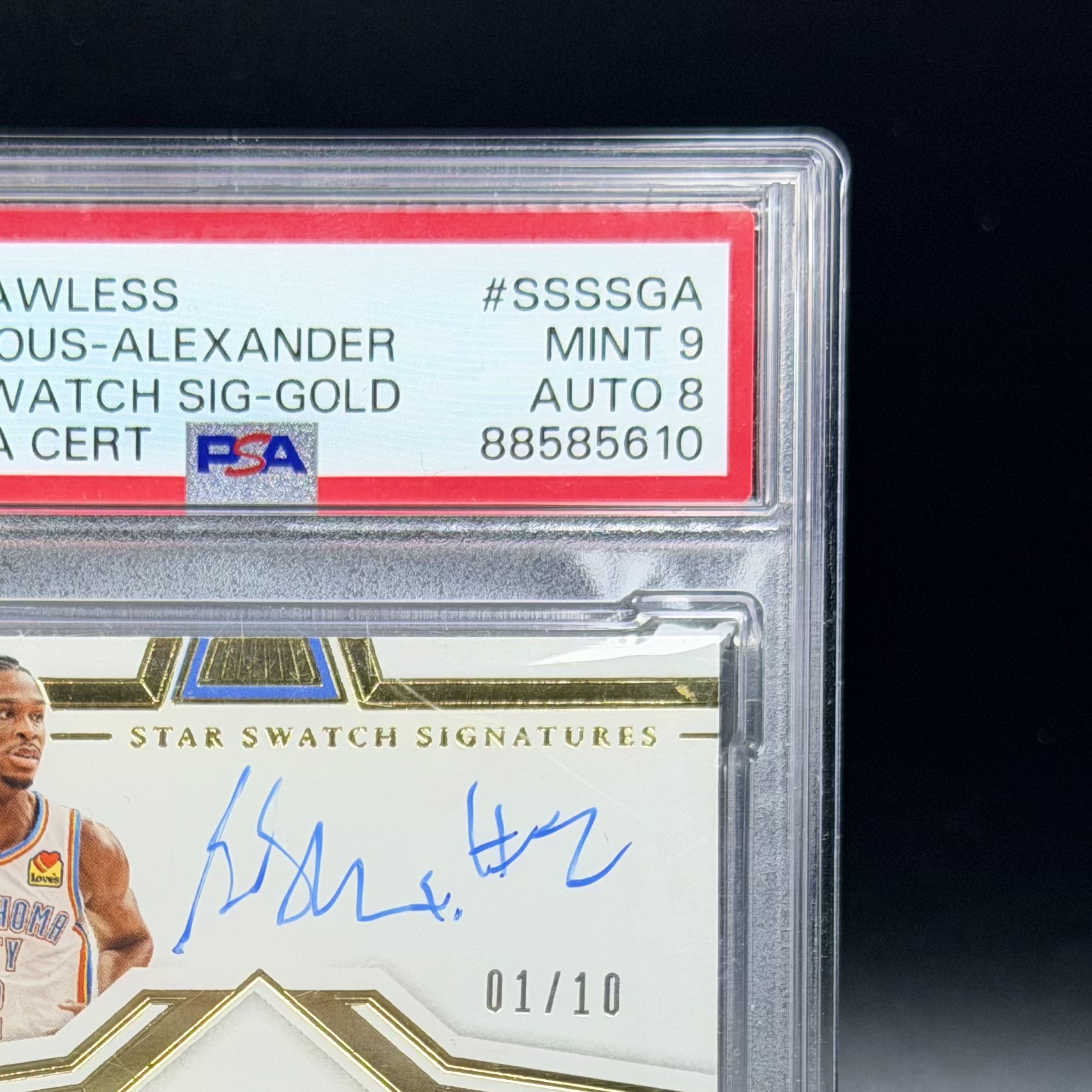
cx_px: 262
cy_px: 1199
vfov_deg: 16.9
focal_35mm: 100
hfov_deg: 17.3
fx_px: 3569
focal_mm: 6.76
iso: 64
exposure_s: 1/939
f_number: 1.78
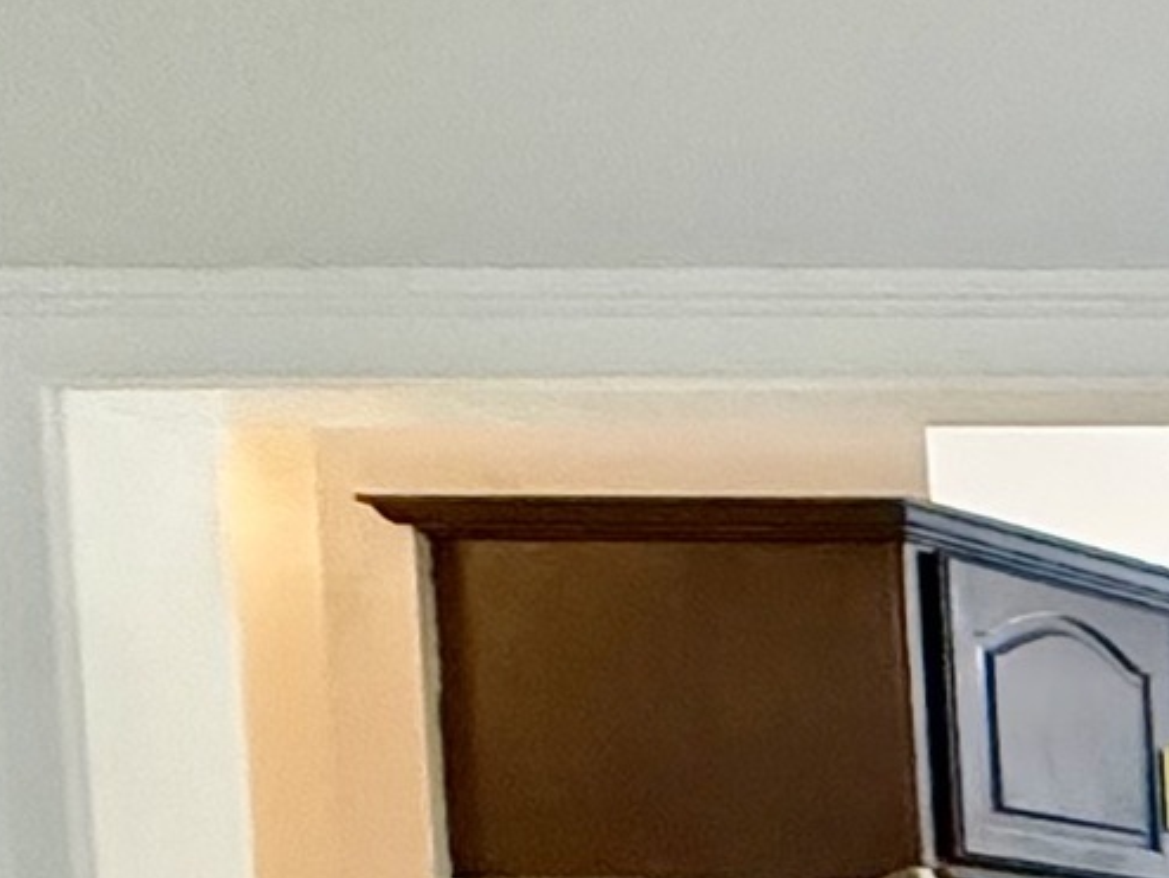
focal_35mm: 87
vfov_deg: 15.4
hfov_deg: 11.9
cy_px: 1389
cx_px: 3412
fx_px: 2939
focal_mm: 2.22
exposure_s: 1/60
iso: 800
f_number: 2.2
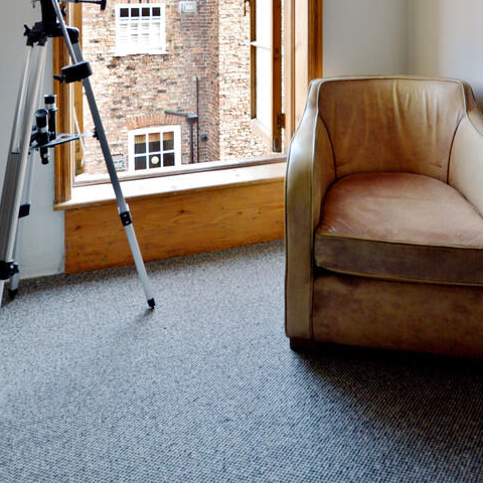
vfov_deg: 49.1
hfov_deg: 54.2
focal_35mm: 30
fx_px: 472
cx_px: 235
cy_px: 60
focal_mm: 11
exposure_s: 1/100
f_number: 5
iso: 200
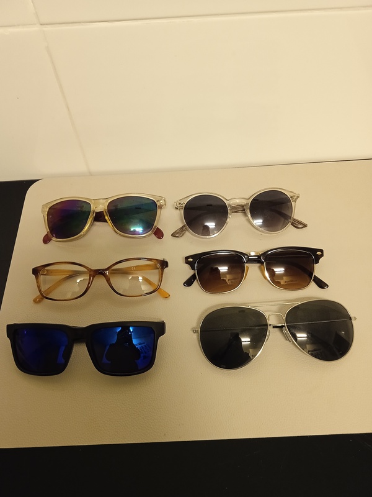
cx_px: 186
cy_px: 248
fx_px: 401
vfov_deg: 63.4
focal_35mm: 28
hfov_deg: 49.7
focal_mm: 3.43
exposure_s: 1/20
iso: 743
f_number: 2.2
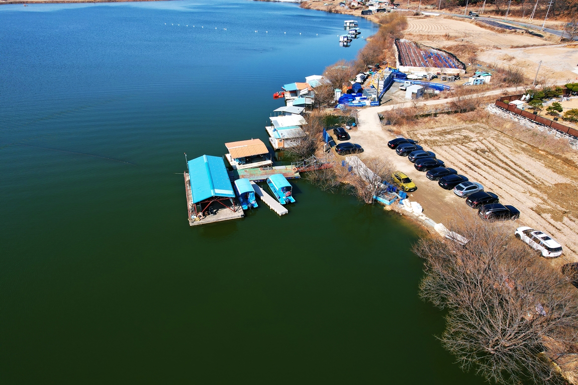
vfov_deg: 57.2
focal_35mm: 22
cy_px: 192
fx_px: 353
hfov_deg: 78.6
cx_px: 289
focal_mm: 8.38
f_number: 2.8
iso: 100
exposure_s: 1/1250
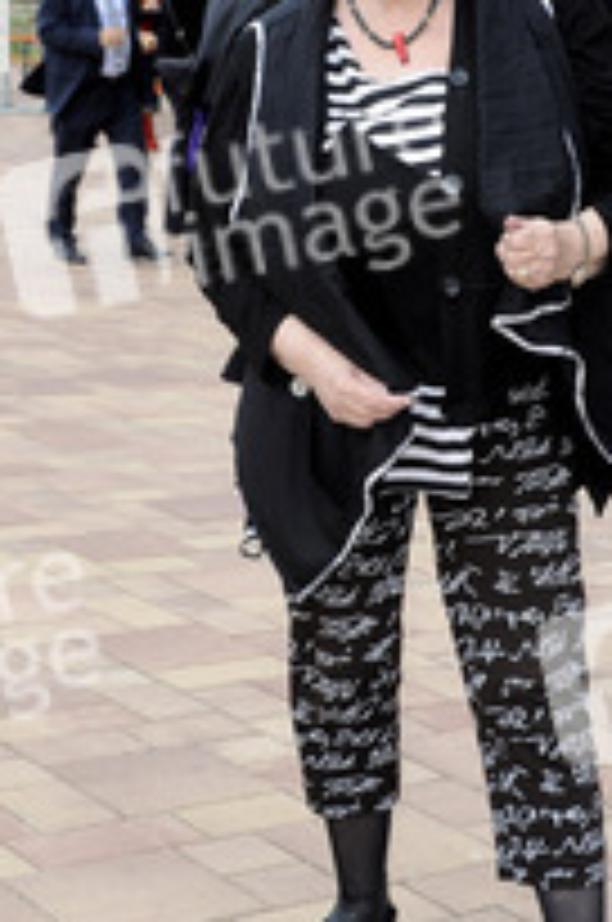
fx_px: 2251
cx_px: 360
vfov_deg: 23.2
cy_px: 436
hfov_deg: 15.5
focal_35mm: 88
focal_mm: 45
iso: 640
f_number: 6.3
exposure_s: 1/320
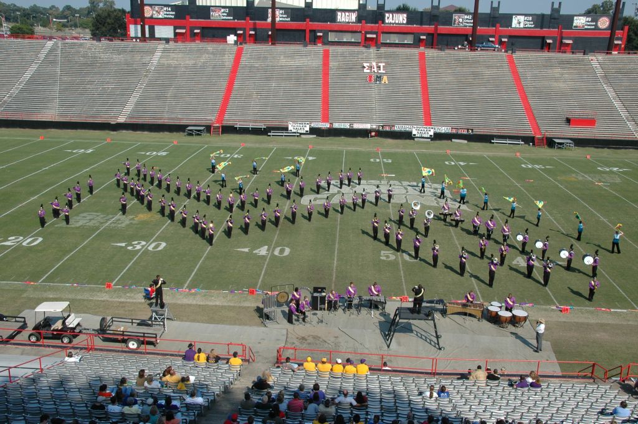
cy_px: 212
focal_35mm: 36
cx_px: 319
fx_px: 637
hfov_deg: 53.2
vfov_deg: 36.8
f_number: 10
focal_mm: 24
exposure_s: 1/400
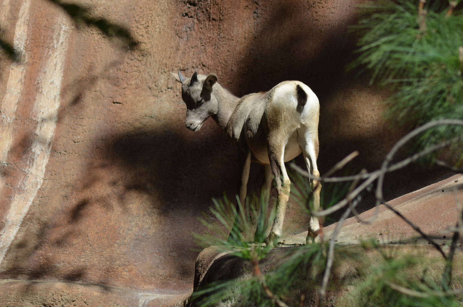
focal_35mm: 232
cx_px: 232
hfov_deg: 8.9
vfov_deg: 5.9
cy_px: 154
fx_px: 2984
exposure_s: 1/2000
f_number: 5.6
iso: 360
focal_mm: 155
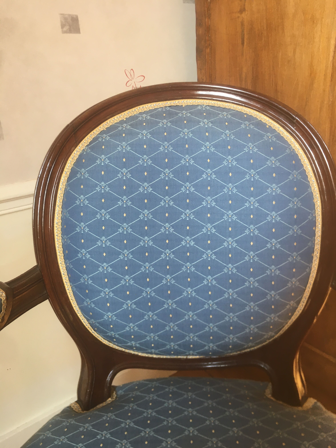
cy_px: 224
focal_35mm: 29
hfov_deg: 48.2
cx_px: 168
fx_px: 375
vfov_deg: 61.7
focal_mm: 4.15
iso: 25
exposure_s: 1/33
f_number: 2.2
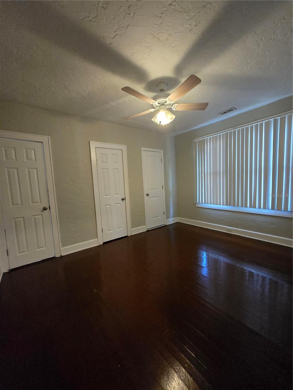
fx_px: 147
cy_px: 195
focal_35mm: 13
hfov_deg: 89.9
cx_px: 146
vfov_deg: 106.2
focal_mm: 1.7
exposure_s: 1/60
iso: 1000
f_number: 2.2
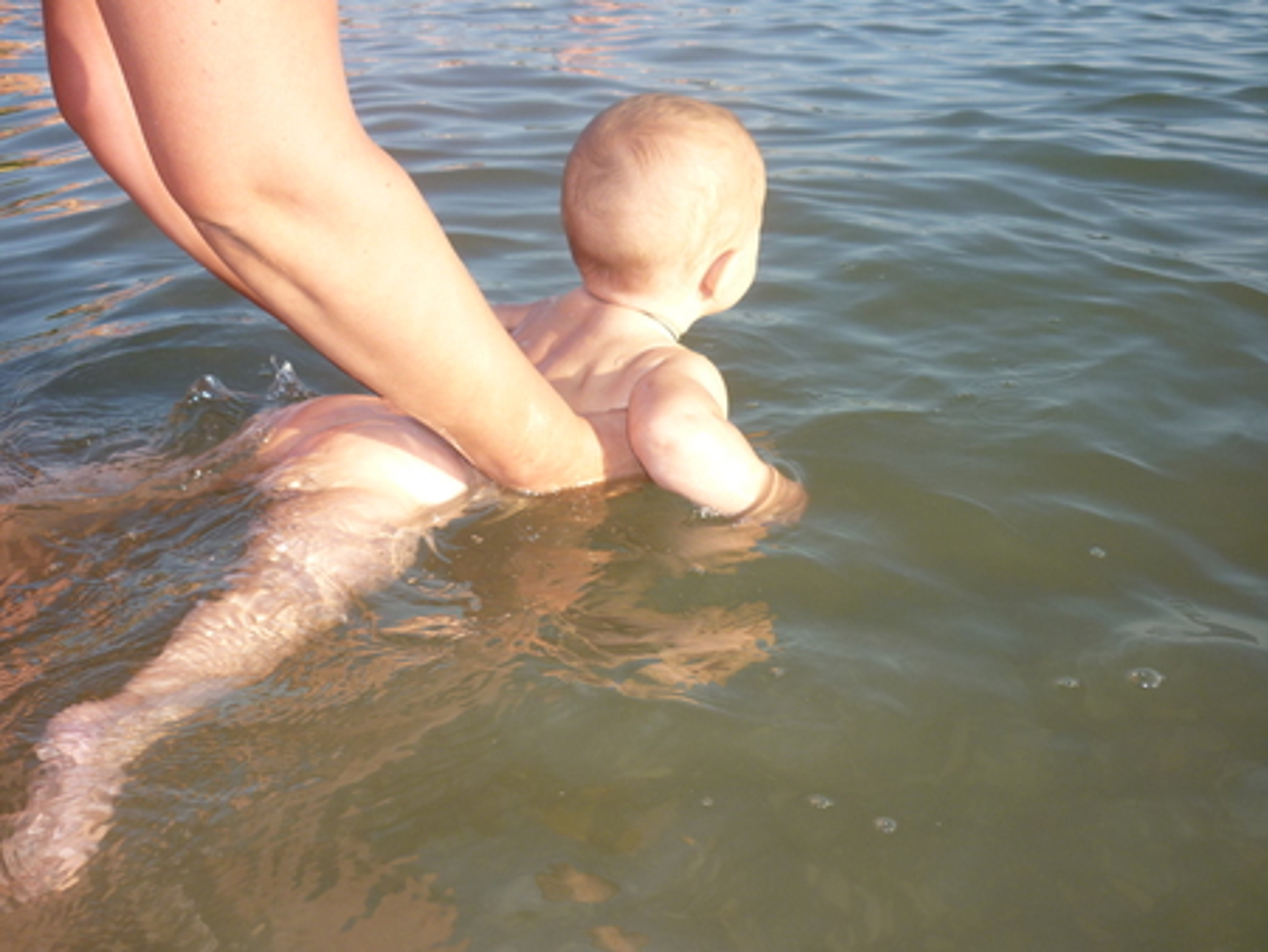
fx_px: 1209
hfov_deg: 55.3
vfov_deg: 43.0
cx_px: 634
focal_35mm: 33
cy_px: 476
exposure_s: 1/640
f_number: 2.8
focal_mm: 5.5
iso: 100
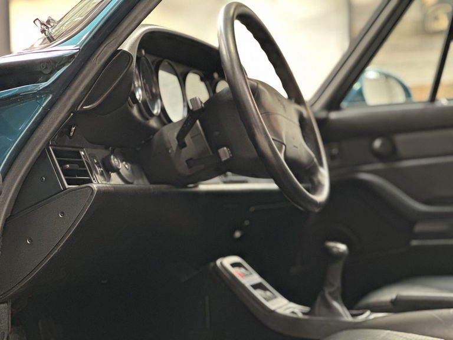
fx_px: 1008
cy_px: 170
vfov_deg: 19.1
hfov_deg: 25.3
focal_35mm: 77
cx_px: 226
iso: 1000
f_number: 2.8
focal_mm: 9
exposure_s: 1/14
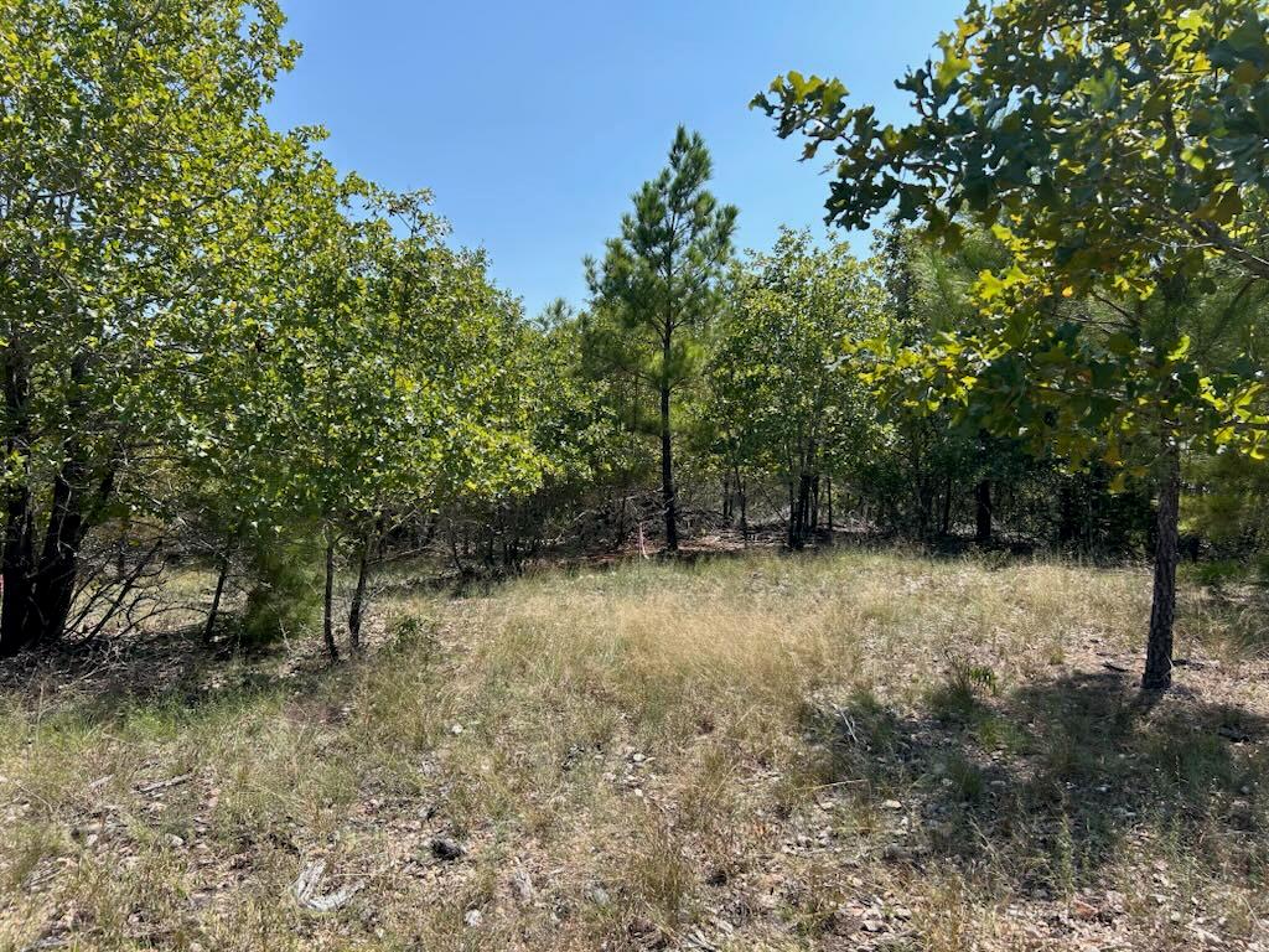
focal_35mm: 26
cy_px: 476
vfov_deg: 53.1
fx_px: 953
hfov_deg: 67.3
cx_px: 634
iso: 50
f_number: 1.5
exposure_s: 1/2457
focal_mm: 5.7
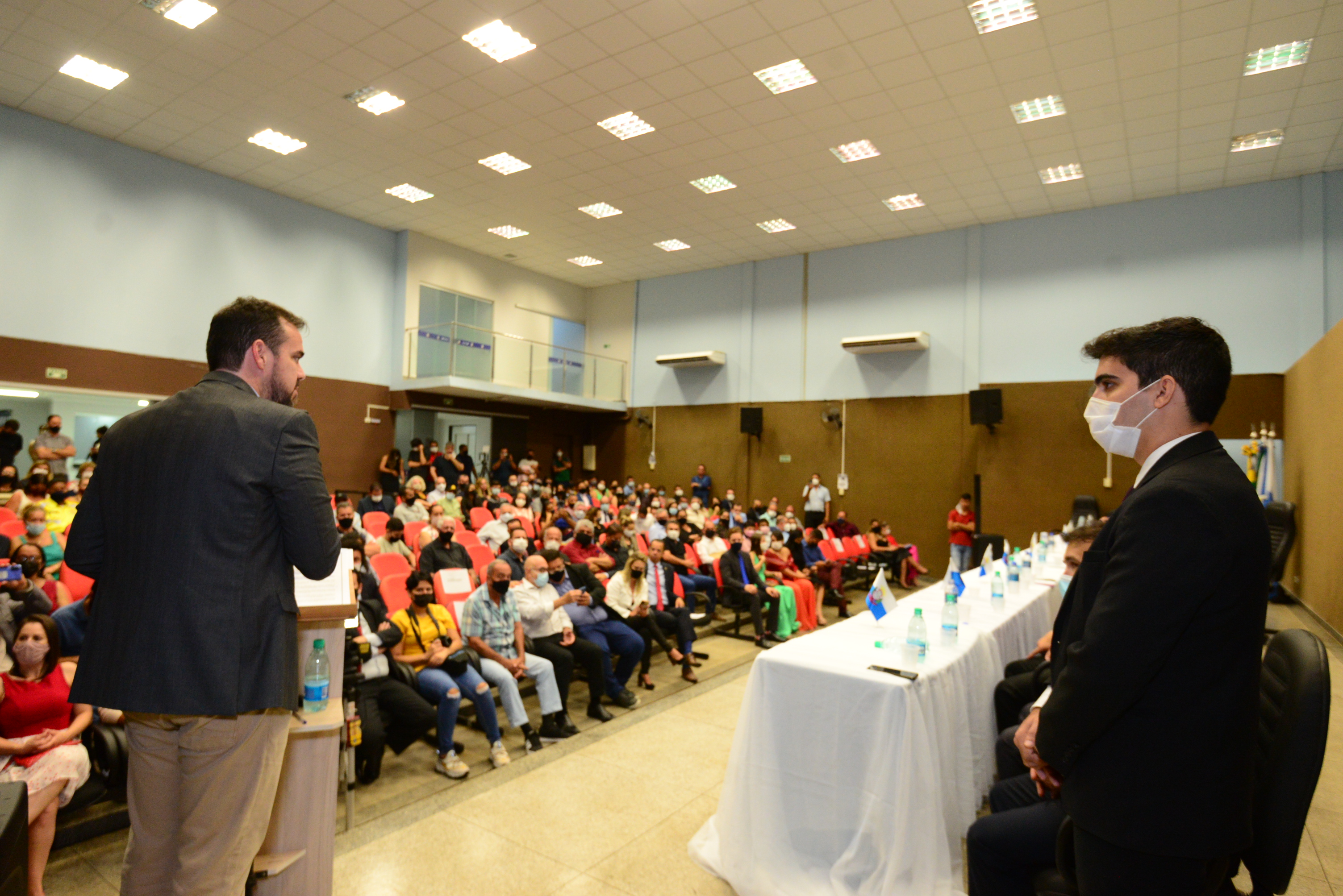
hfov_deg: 84.0
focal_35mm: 20
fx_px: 746
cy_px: 448
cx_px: 672
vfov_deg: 62.0
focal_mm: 20
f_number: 4.5
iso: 3200
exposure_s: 1/125
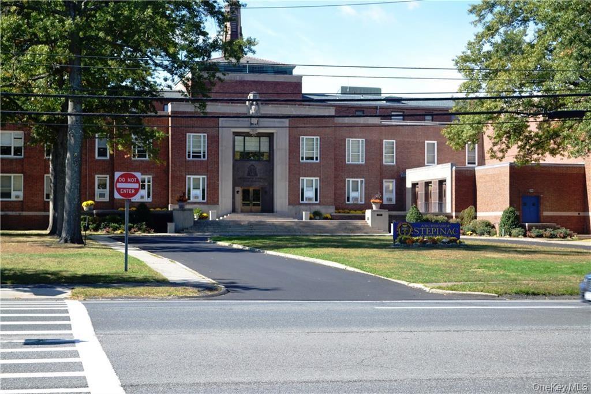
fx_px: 1034
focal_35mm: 63
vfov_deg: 21.6
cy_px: 197
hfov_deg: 31.9
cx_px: 296
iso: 100
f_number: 6.3
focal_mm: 42
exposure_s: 1/160
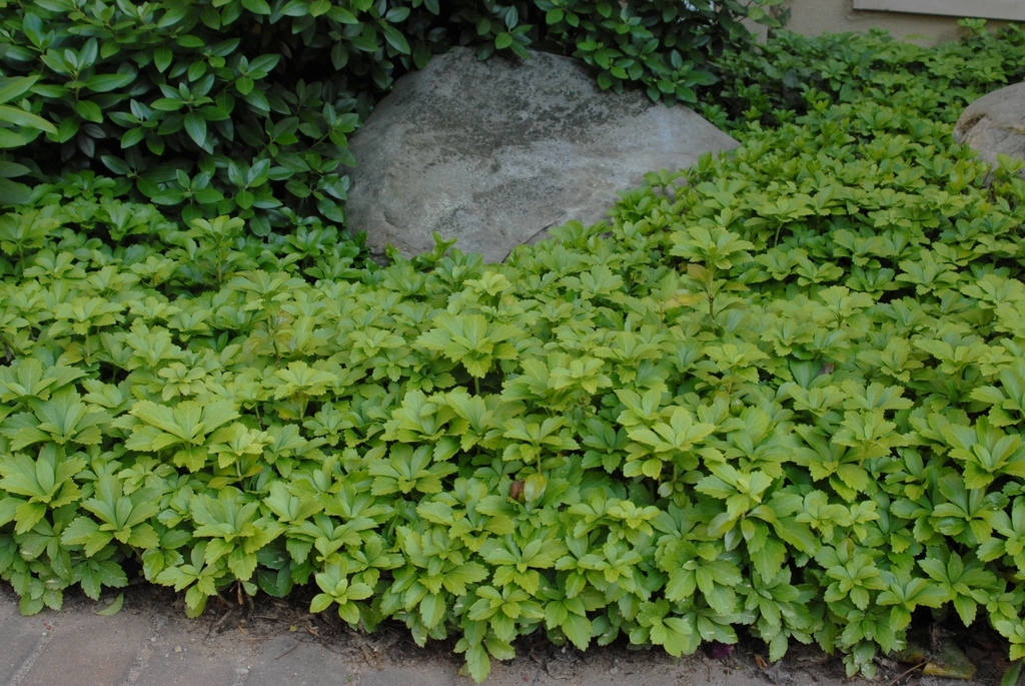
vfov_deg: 32.0
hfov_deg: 46.4
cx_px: 512
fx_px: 1197
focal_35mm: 42
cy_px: 343
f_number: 7.1
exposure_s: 1/180
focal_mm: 28
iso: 400
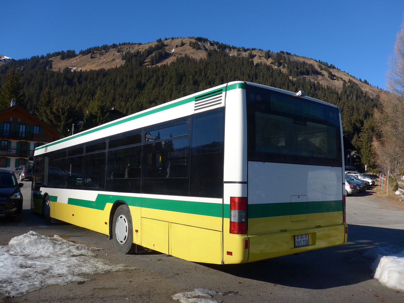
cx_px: 202
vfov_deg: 48.2
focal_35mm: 29
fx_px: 338
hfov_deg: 61.7
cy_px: 152
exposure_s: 1/1600
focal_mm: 6
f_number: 2.8
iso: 80
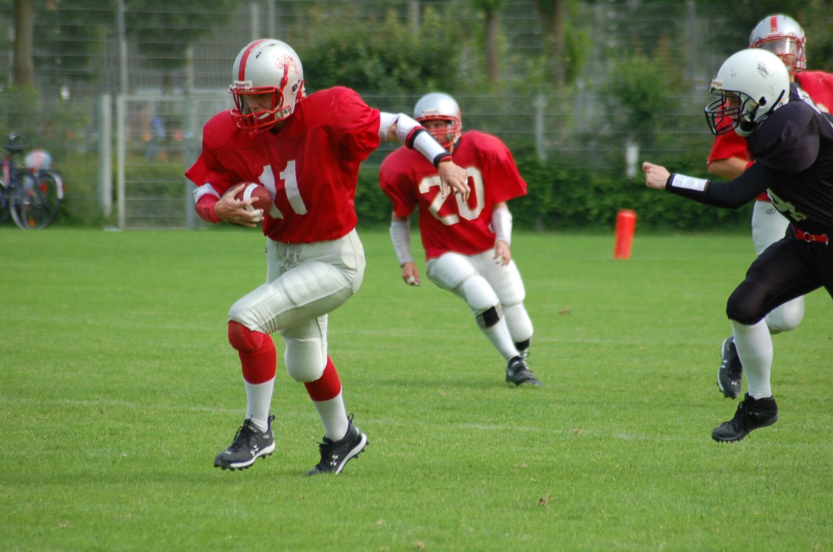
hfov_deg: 6.6
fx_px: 7219
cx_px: 440
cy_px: 278
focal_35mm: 313
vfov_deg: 4.4
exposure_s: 1/1000
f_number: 5
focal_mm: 195
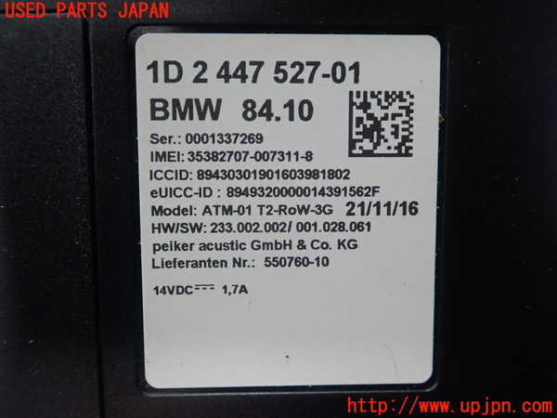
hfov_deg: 60.0
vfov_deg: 46.8
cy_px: 209
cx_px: 278
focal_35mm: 30
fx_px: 483
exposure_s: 1/125
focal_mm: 5.5
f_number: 2.3
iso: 250
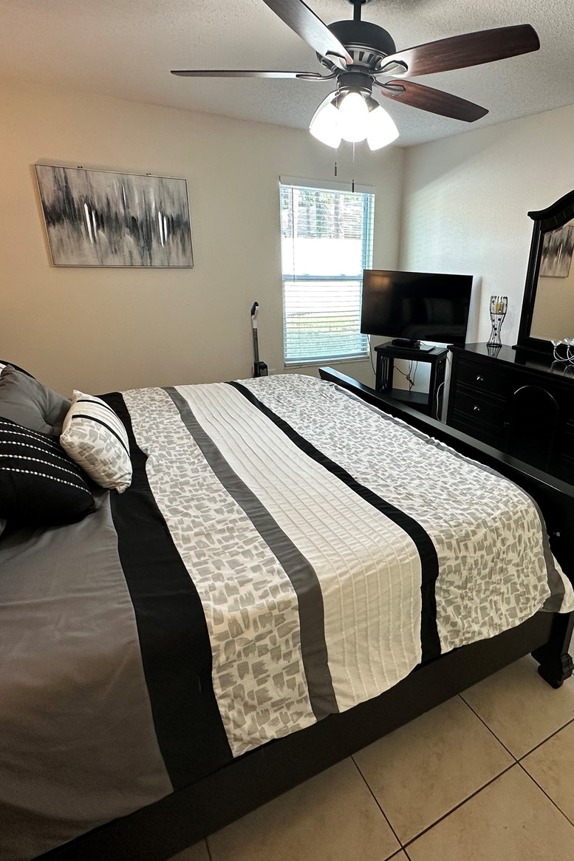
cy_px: 422
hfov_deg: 60.8
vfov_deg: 84.0
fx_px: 478
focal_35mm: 20
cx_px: 372
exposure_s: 1/120
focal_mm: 2.22
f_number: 2.2
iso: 200
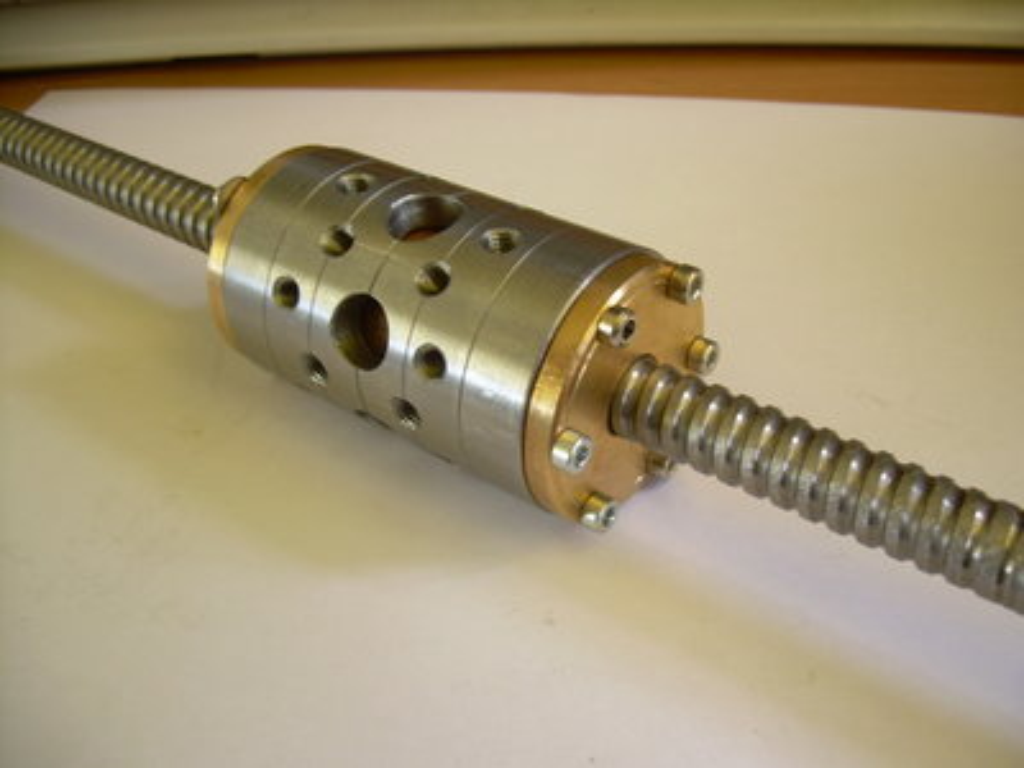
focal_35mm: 38
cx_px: 512
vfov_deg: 37.7
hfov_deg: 49.0
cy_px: 384
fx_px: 1124
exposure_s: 1/12.3
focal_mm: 6.3
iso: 50
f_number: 2.8
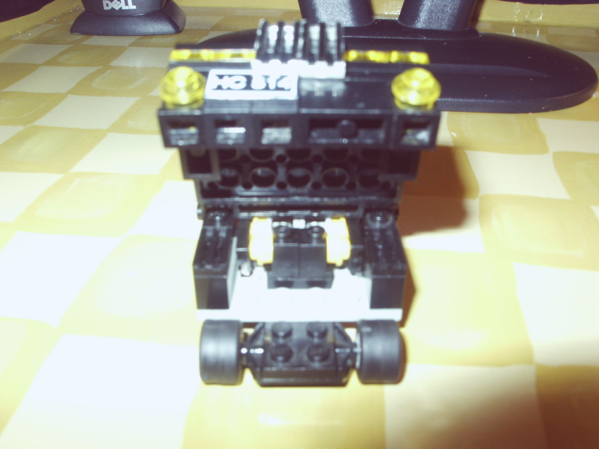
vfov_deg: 40.7
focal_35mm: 35
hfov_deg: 52.6
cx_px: 300
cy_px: 224
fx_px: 606
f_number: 6.7
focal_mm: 7.18
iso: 200
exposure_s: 1/45
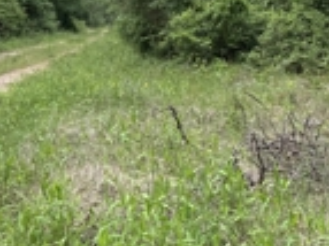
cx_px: 173
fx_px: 636
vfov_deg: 20.8
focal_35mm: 67
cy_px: -28
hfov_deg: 29.0
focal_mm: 6.86
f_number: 1.78
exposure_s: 1/767
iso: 80
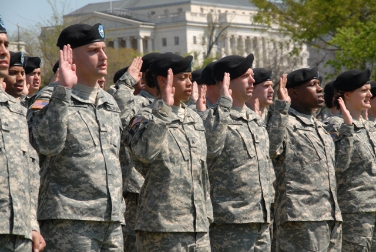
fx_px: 1490
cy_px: 126
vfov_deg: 9.6
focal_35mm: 142
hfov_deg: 14.4
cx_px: 188
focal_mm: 95
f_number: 10
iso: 200
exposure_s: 1/250
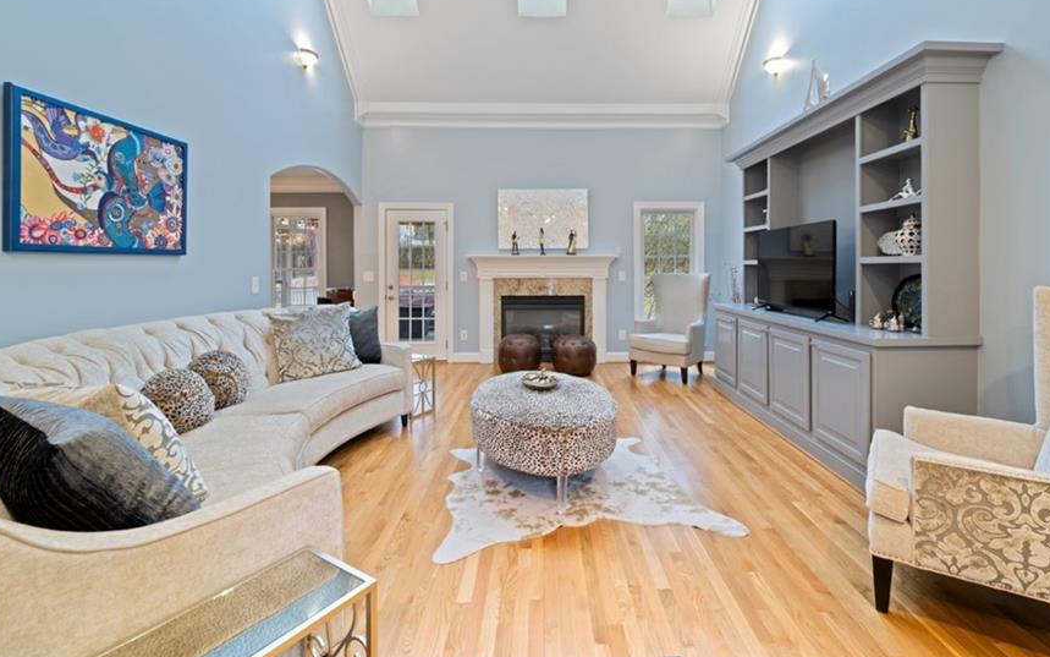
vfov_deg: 67.3
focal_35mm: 17
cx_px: 537
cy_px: 262
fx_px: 487
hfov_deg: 94.3
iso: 320
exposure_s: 1/3
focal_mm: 14
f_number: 7.1
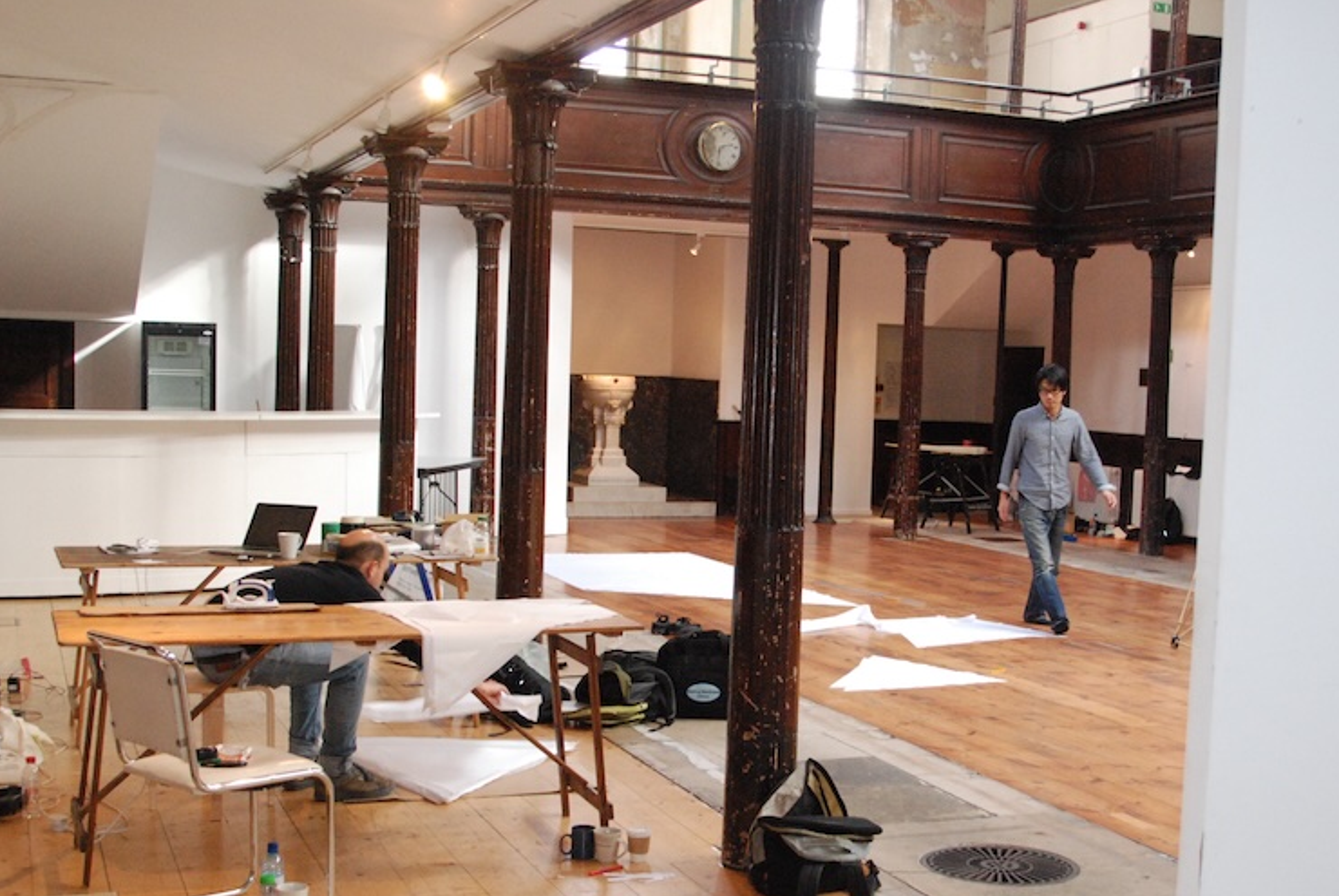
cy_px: 546
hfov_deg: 39.0
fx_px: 1887
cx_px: 774
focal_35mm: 51
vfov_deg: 26.6
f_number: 5.6
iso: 1600
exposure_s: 1/50
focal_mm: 25
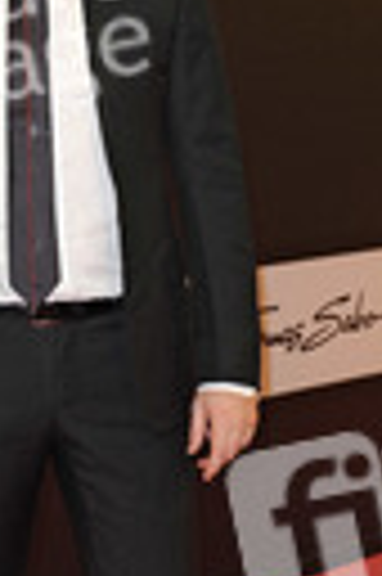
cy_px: 274
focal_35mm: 141
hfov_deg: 9.7
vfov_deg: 14.6
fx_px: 2250
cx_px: 49
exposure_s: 1/200
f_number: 5.6
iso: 500
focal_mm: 45
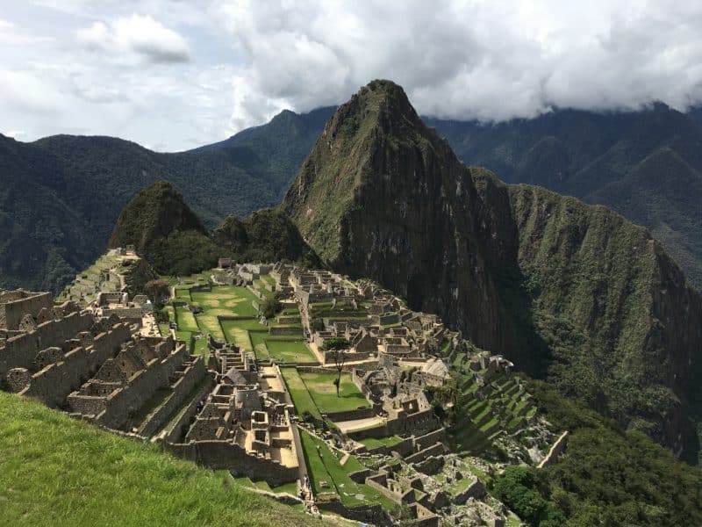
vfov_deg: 48.2
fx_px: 588
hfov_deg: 61.7
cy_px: 264
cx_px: 351
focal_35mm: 29
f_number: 2.2
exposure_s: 1/1876
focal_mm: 4.15
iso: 25
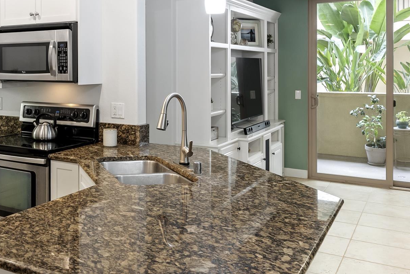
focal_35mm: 41
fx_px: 467
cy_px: 72
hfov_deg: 45.1
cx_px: 83
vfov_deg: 32.1
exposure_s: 1/2.5
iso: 500
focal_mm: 20
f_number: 8
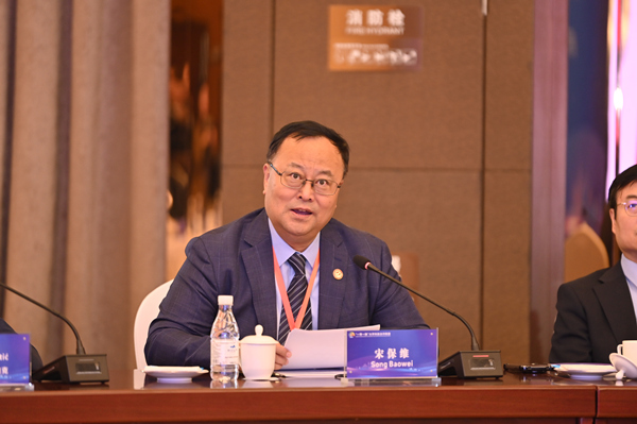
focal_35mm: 200
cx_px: 318
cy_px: 212
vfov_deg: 6.9
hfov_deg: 10.3
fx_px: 3536
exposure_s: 1/160
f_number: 3.2
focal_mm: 200
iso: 1000
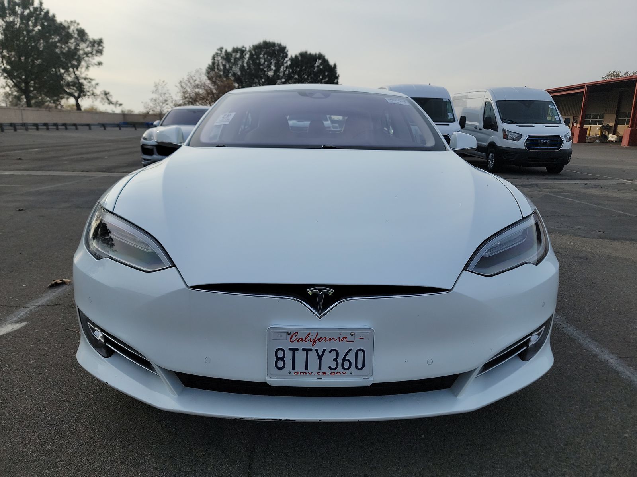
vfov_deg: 56.8
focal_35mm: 24
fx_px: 442
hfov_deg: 71.6
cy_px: 238
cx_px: 318
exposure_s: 1/758
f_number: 1.8
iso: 50
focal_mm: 6.7
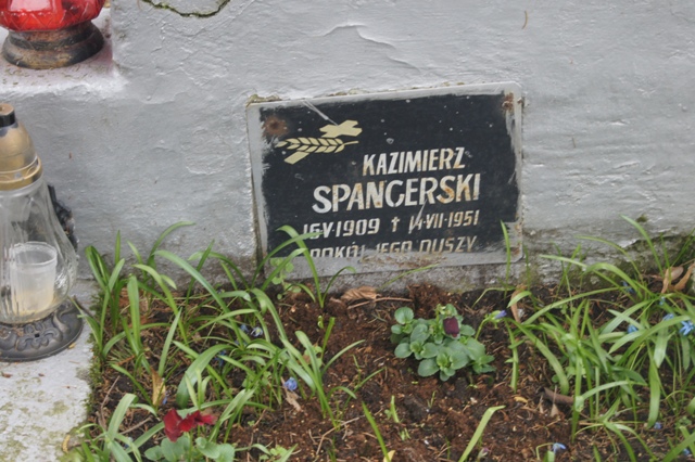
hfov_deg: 24.6
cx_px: 348
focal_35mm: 82
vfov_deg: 16.5
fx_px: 1592
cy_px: 231
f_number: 5.6
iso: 320
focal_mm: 55
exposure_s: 1/100
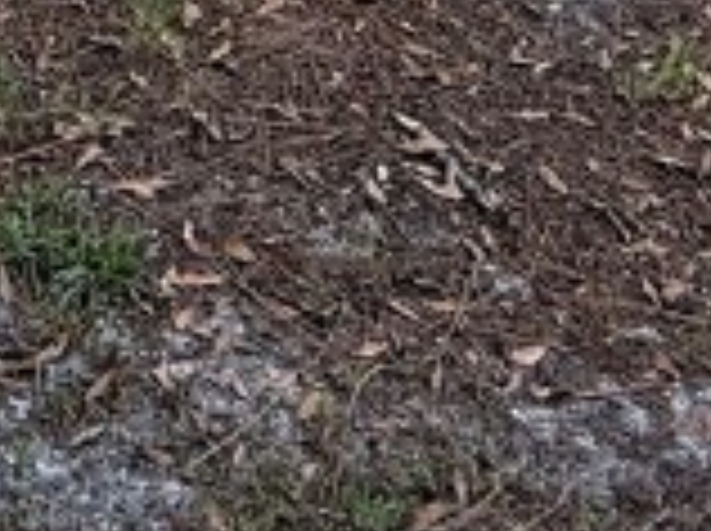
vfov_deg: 11.6
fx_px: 1866
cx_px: 171
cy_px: -927
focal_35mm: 91
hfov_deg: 21.4
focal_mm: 2.22
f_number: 2.2
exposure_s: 1/390
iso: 64
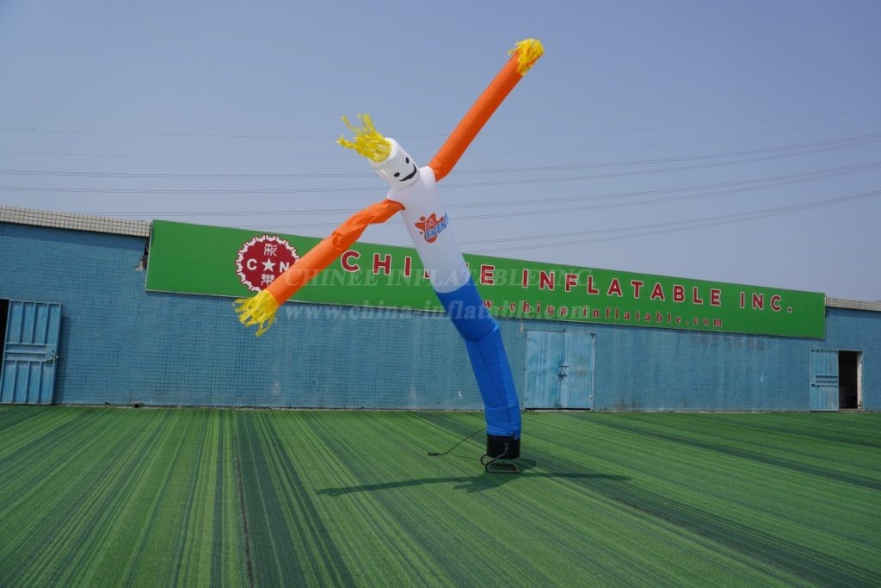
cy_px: 294
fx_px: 587
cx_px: 440
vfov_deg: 53.1
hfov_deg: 73.7
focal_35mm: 24
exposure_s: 1/400
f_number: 8
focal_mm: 16
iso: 100
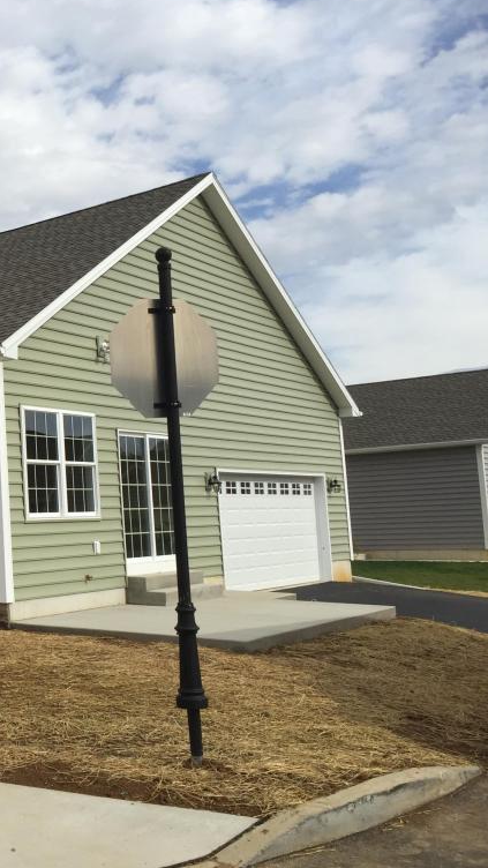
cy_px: 426
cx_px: -93
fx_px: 989
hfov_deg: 25.1
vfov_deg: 47.4
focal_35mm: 43
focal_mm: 4.15
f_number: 2.2
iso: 32
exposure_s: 1/2825
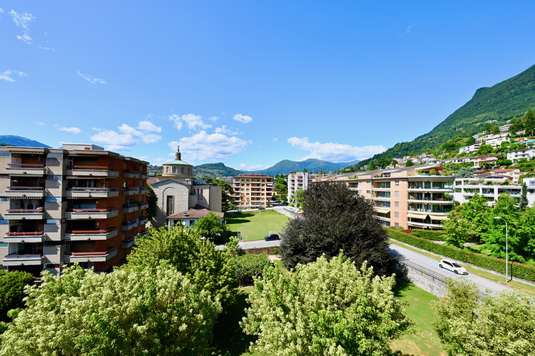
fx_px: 208
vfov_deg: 81.1
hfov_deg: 104.3
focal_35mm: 14
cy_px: 178
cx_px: 268
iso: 100
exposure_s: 1/200
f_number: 10
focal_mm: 14
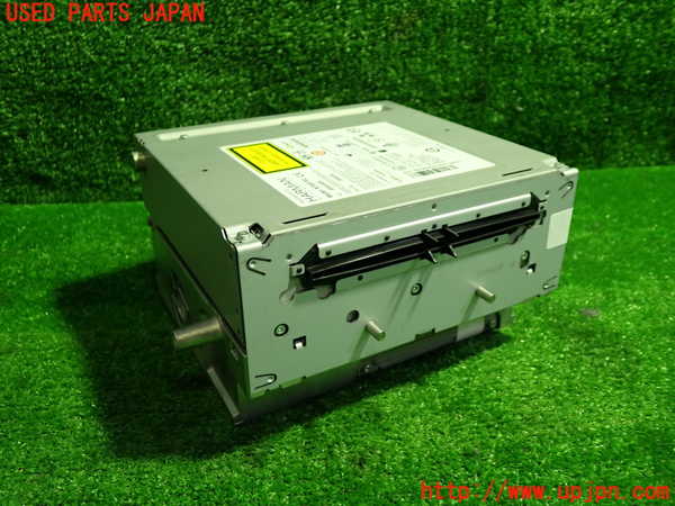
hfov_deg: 60.0
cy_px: 253
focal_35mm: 30
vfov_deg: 46.8
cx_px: 338
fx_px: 585
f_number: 2.3
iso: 200
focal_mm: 5.4
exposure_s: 1/30
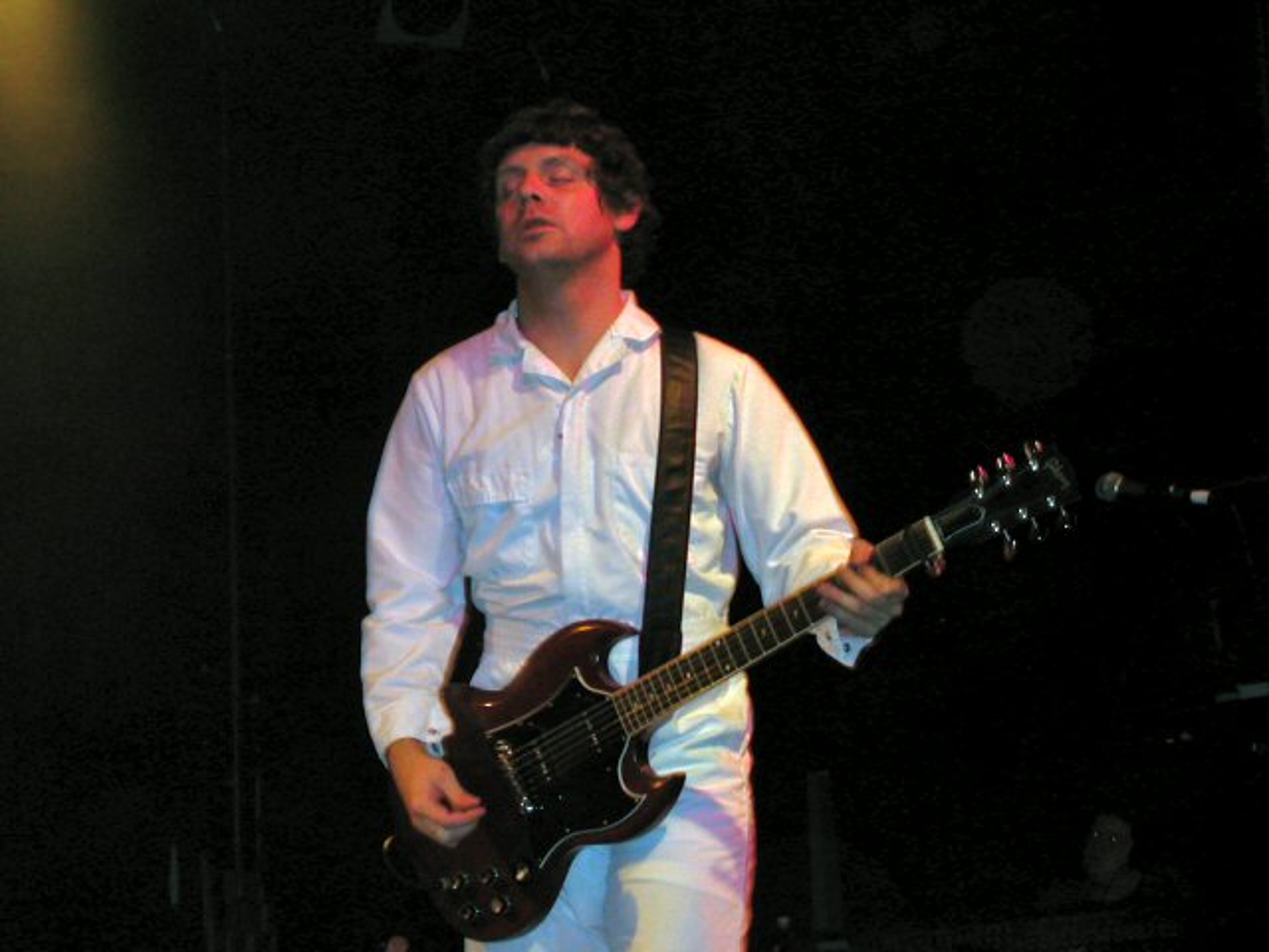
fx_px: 3189
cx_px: 634
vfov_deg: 17.0
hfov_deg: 22.5
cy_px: 476
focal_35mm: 87
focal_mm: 13.3
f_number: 4.3
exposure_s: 1/59.9
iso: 200
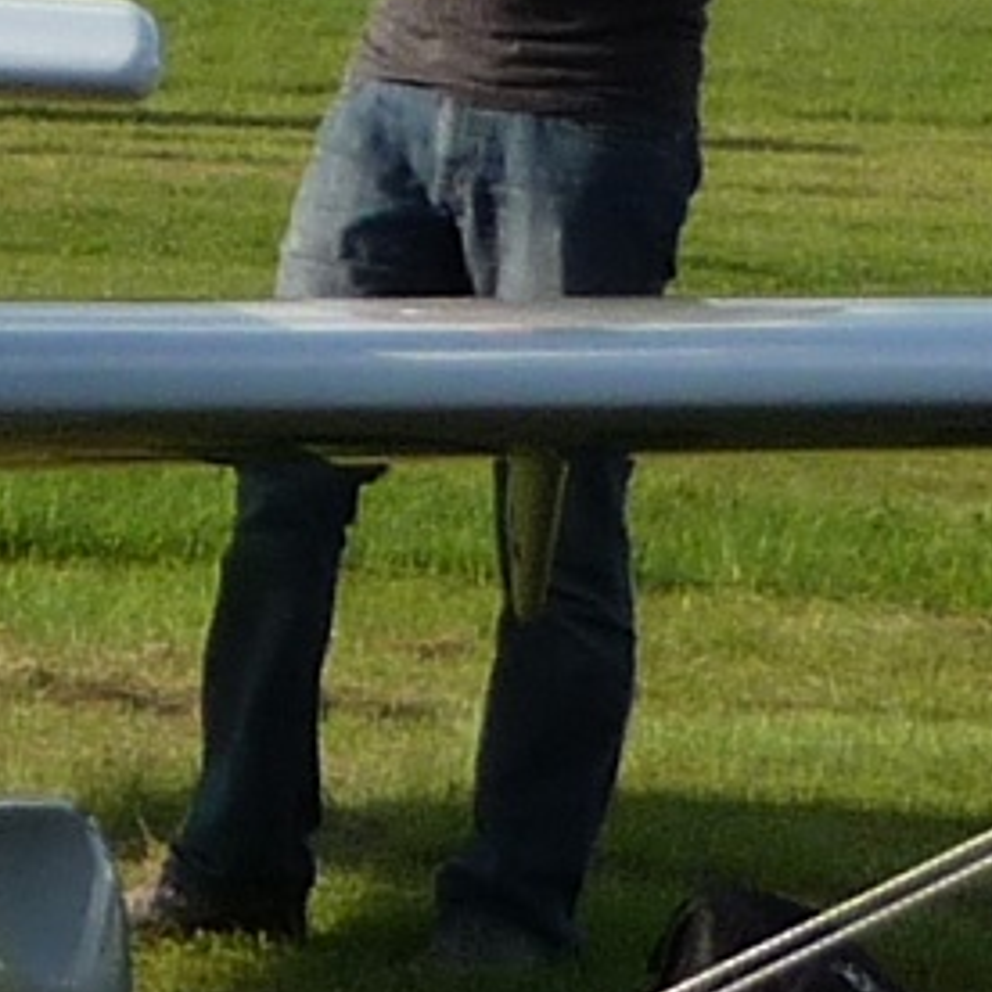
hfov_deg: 3.9
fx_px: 14331
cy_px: -4
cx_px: -767
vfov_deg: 4.0
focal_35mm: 442
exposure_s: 1/640
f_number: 4.2
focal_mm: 8.5
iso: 100
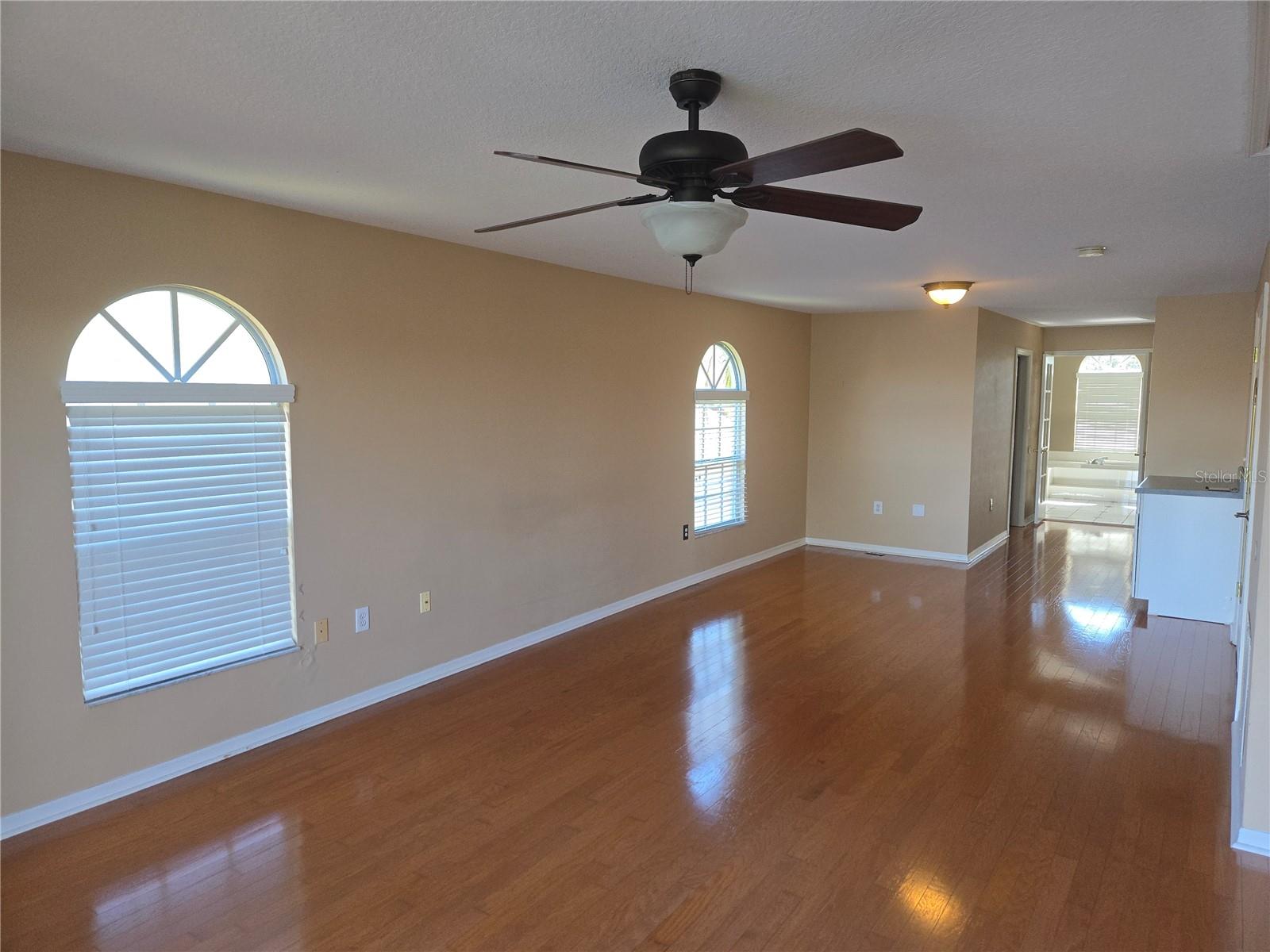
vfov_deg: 58.9
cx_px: 635
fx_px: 844
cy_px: 476
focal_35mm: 23
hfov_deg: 73.9
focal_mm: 5.4
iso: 50
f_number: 1.8
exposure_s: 1/120
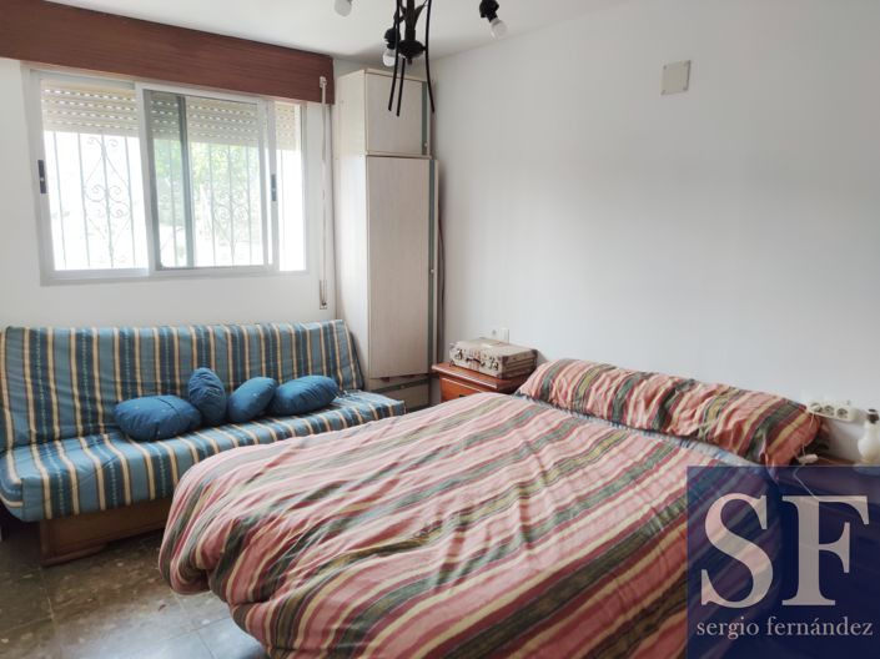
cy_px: 330
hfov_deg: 71.6
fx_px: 610
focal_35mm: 24
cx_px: 440
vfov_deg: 56.8
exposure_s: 1/100
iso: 140
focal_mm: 6.72
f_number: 1.69
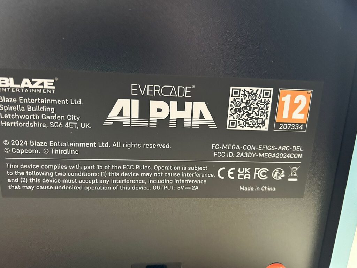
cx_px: 178
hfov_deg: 67.3
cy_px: 134
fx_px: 268
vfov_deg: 53.1
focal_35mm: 26
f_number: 1.5
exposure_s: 1/40
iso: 640
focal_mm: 5.7
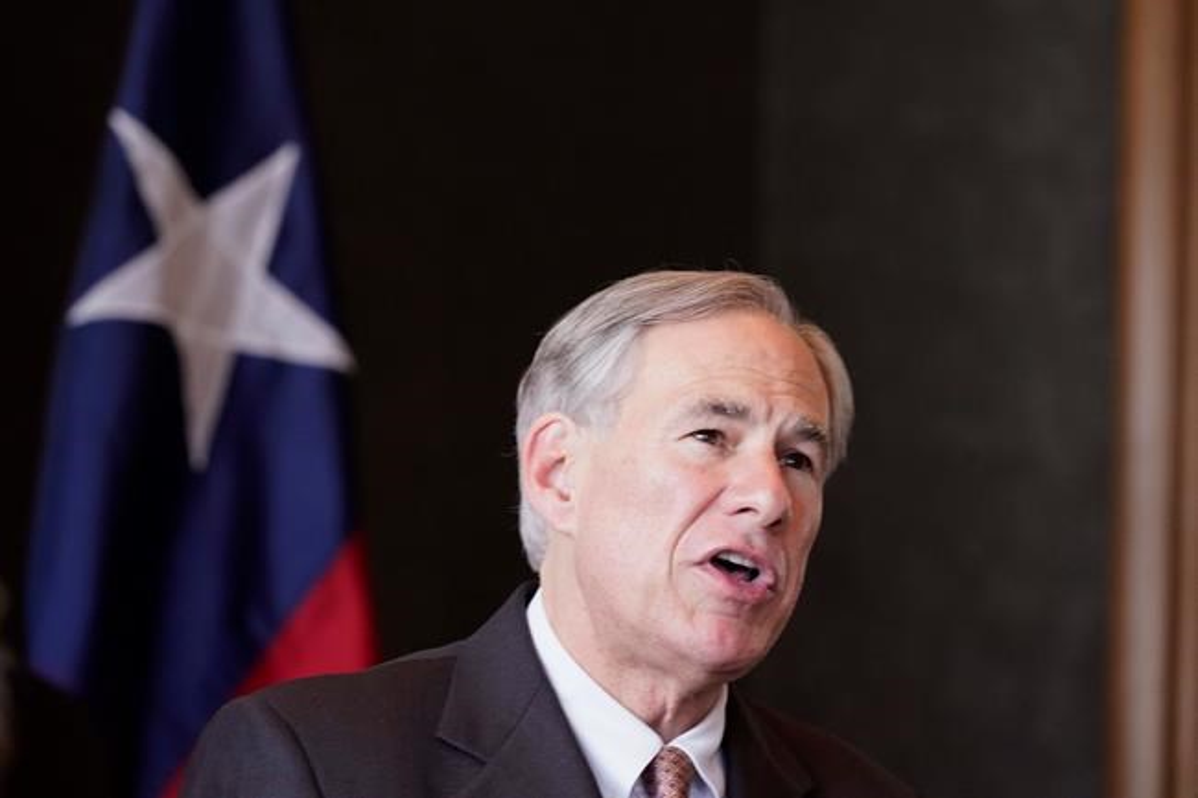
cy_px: 399
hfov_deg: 9.7
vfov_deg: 6.5
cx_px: 599
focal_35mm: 212
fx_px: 7053
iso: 6400
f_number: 6.3
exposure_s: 1/320
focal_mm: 212
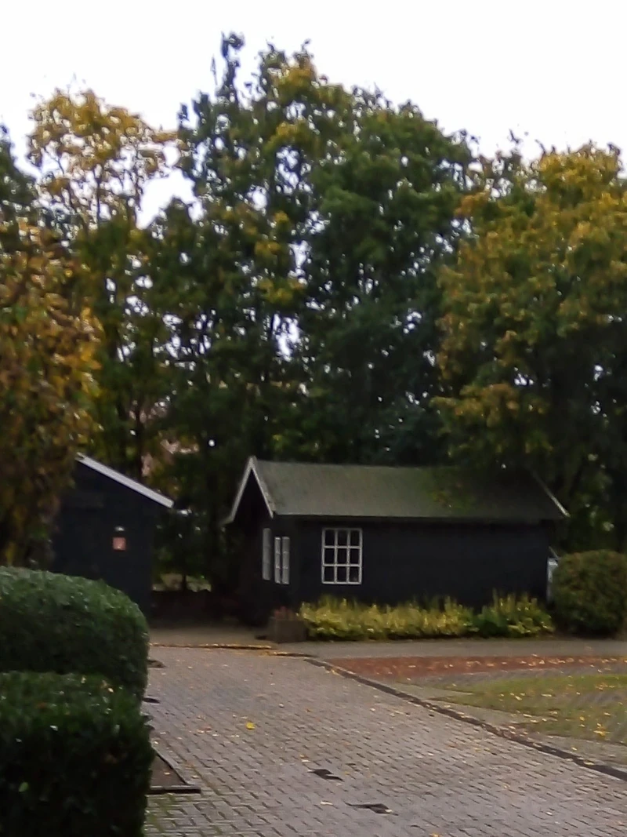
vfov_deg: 63.4
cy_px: 418
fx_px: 676
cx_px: 314
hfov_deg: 49.7
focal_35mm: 28
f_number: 2.2
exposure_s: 1/131
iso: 113
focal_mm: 4.52
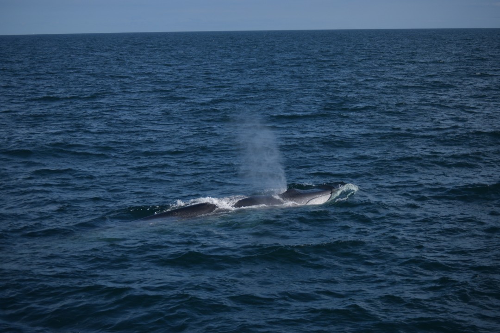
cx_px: 250
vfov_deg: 16.6
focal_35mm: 82
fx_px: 1146
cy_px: 166
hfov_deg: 24.6
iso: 200
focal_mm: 55
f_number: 4
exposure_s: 1/4000
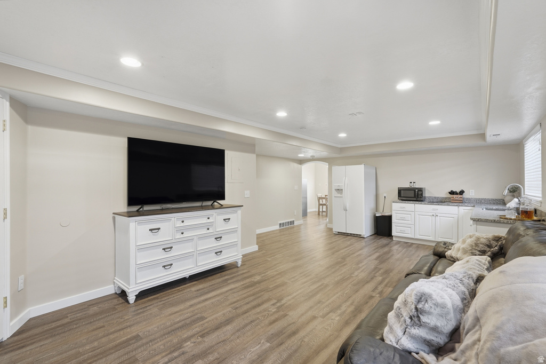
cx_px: 273
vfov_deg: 73.7
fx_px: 243
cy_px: 182
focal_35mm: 16
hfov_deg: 96.8
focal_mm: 16
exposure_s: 1/40
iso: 250
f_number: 9
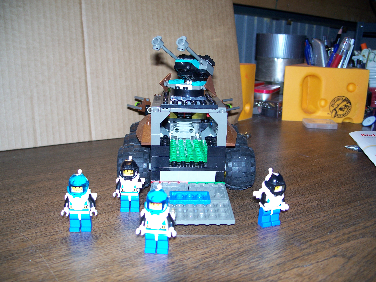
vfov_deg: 38.7
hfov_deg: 50.1
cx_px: 188
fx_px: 402
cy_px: 141
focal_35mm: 37
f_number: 2.8
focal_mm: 7.8
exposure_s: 1/60
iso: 125
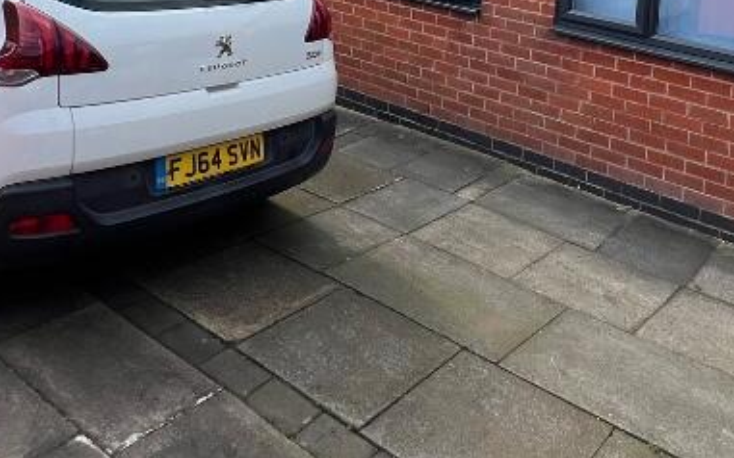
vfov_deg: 27.9
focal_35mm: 37
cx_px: 439
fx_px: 740
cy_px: -154
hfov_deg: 52.4
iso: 32
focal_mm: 1.57
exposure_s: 1/1376
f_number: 1.8
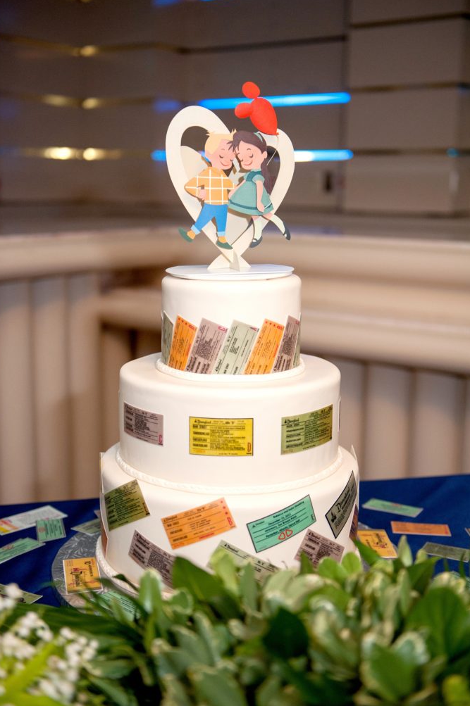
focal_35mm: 49
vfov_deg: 40.4
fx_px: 961
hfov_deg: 27.5
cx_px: 232
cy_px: 358
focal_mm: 48
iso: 1600
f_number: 2.8
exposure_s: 1/160
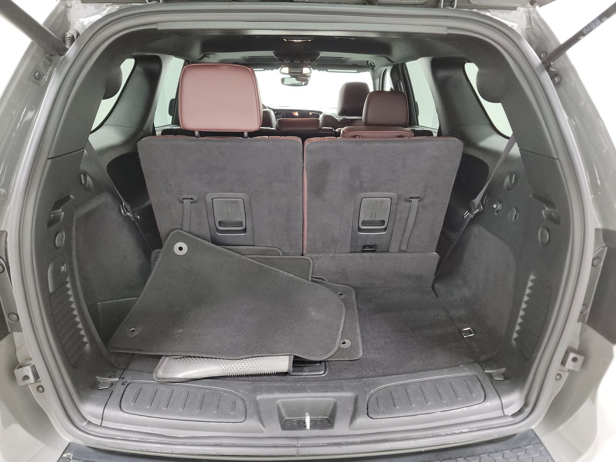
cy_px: 231
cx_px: 308
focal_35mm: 24
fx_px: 427
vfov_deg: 56.8
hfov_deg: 71.6
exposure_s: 1/59
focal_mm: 6.7
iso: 1031
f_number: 1.8
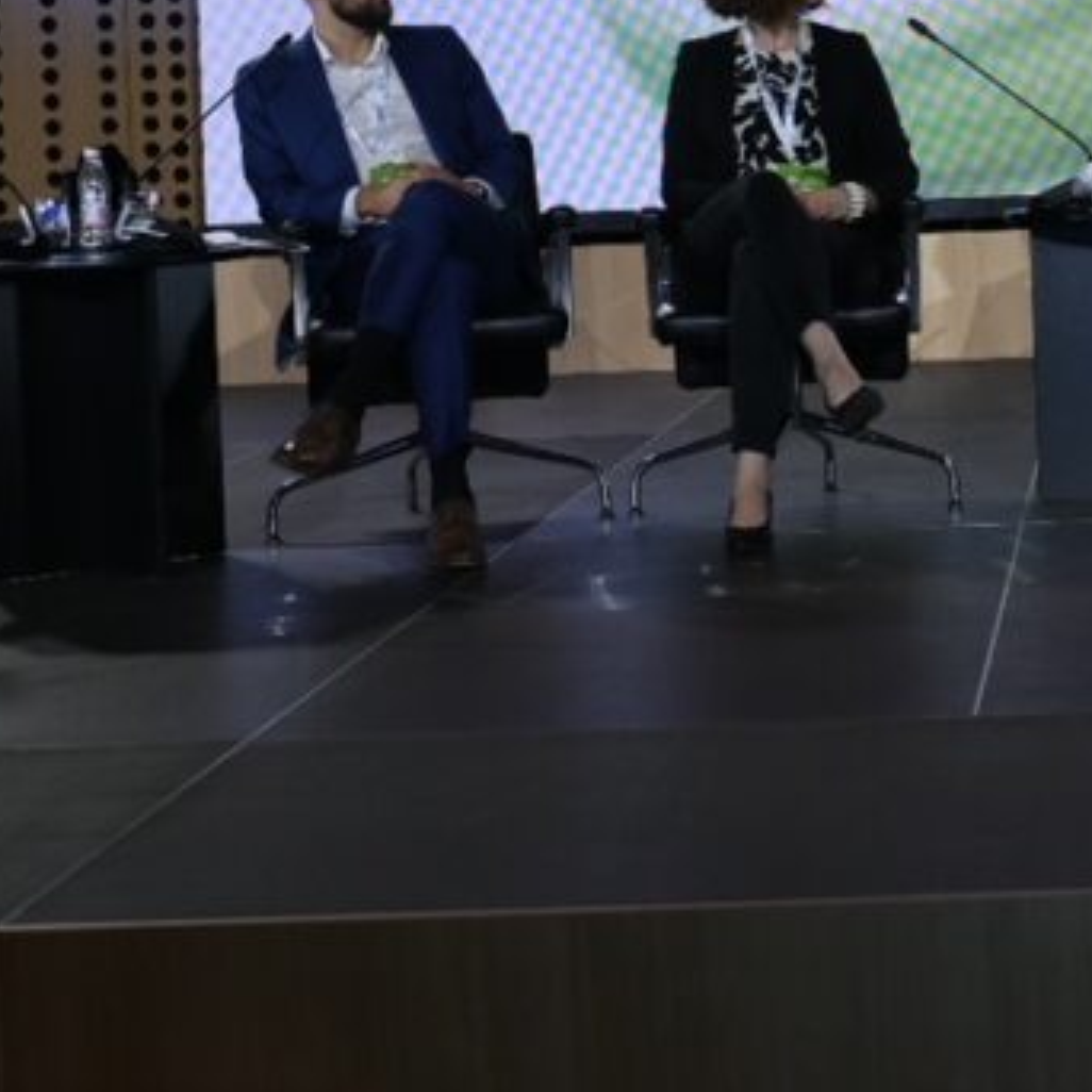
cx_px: 1242
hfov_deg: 17.8
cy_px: 102
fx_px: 3355
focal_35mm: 94
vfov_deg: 18.2
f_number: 4.5
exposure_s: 1/200
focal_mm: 35
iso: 640
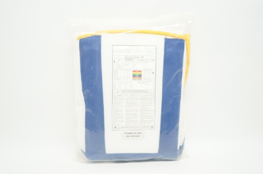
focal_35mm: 28
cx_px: 132
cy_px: 87
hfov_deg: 64.6
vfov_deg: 45.6
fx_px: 208
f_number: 10
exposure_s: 1/15
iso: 400
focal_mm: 19
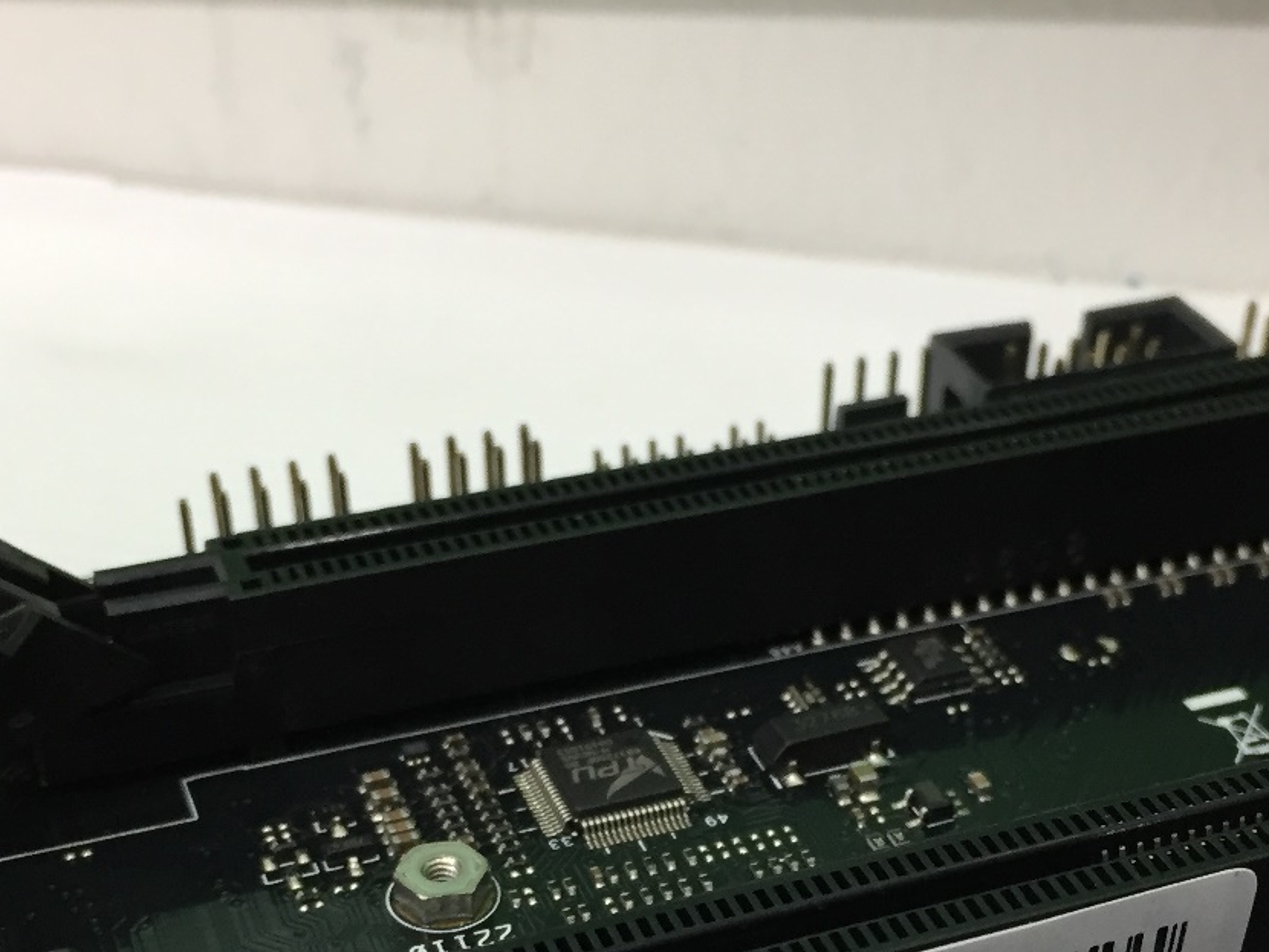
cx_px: 719
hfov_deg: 33.7
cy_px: 848
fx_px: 2090
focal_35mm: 57
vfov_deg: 24.9
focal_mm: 4.15
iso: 125
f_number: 2.2
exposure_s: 1/33
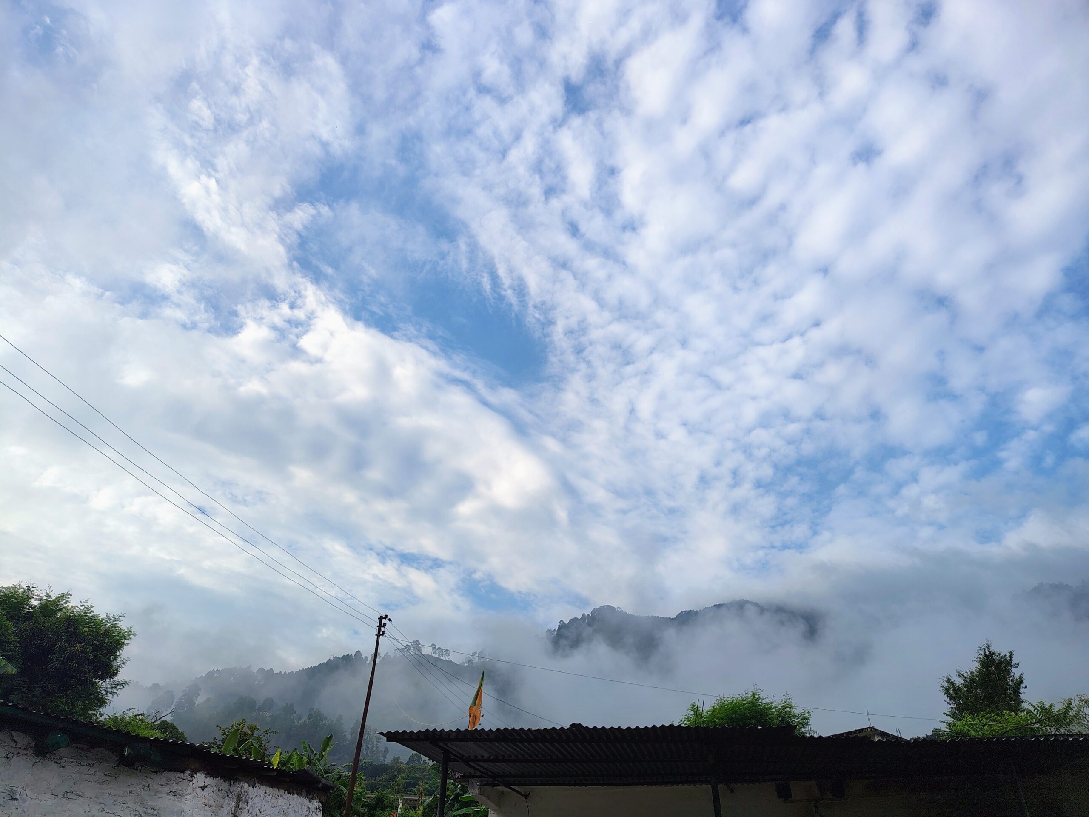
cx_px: 544
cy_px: 408
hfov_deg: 71.6
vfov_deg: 56.8
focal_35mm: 24
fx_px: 755
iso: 100
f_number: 1.8
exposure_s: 1/1523
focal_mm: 5.56
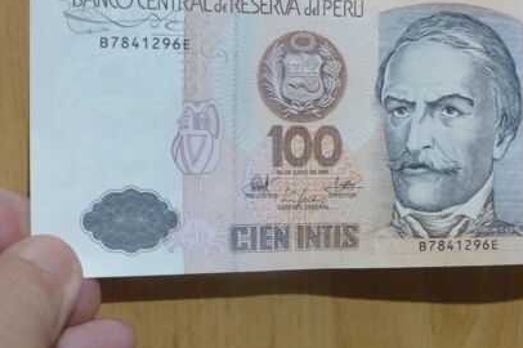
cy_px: 165
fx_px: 929
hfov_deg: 31.4
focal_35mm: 64
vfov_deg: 21.2
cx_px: 287
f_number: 2.8
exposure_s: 1/20
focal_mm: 9.4
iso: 800
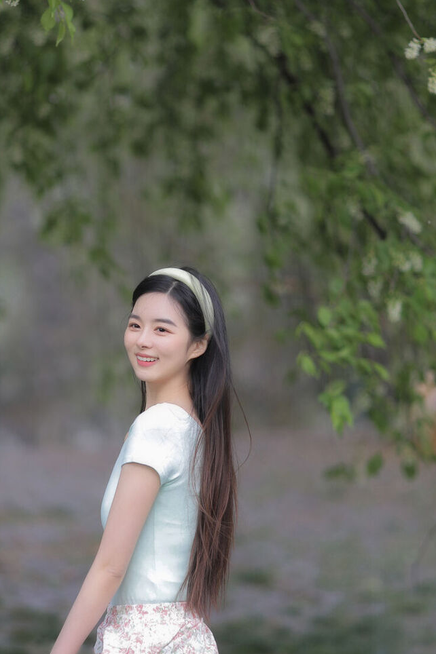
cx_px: 160
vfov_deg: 8.7
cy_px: 322
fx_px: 4308
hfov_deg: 5.8
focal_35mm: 237
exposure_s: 1/500
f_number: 2
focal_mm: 135
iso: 100
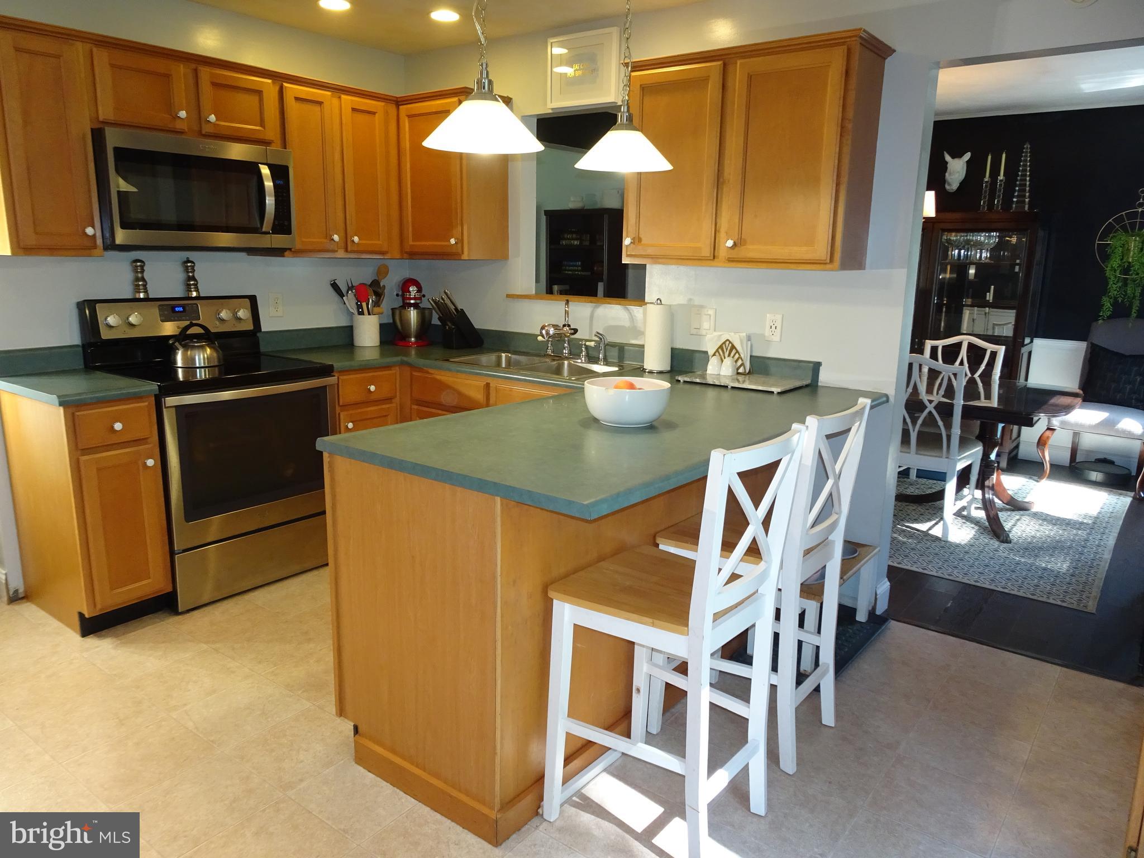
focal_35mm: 24
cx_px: 572
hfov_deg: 71.6
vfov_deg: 56.8
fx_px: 793
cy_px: 429
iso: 200
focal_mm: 4.1
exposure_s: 1/30
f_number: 3.5
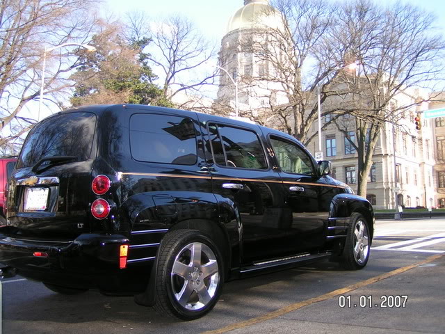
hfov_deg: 49.0
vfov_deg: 37.7
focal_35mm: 38
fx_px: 489
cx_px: 222
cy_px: 167
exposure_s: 1/320
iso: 80
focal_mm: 5.8
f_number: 2.8
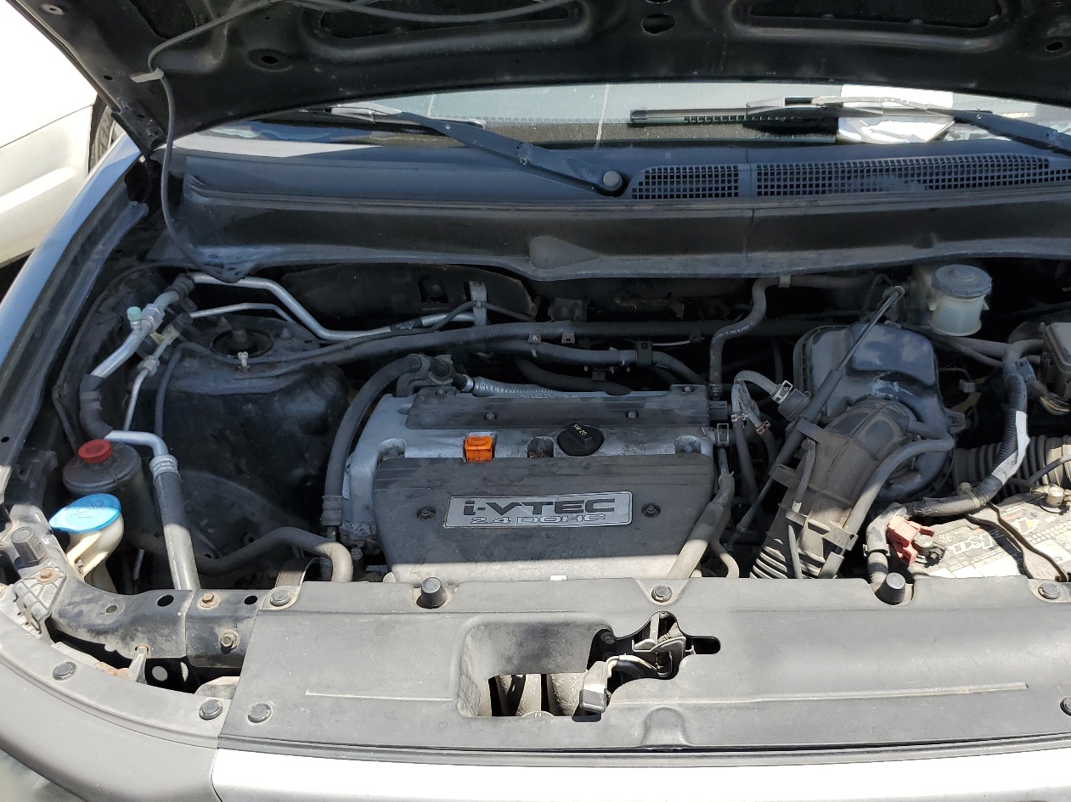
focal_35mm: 33
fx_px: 1021
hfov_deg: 54.9
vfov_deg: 42.9
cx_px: 646
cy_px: 422
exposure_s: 1/1111
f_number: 1.5
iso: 50
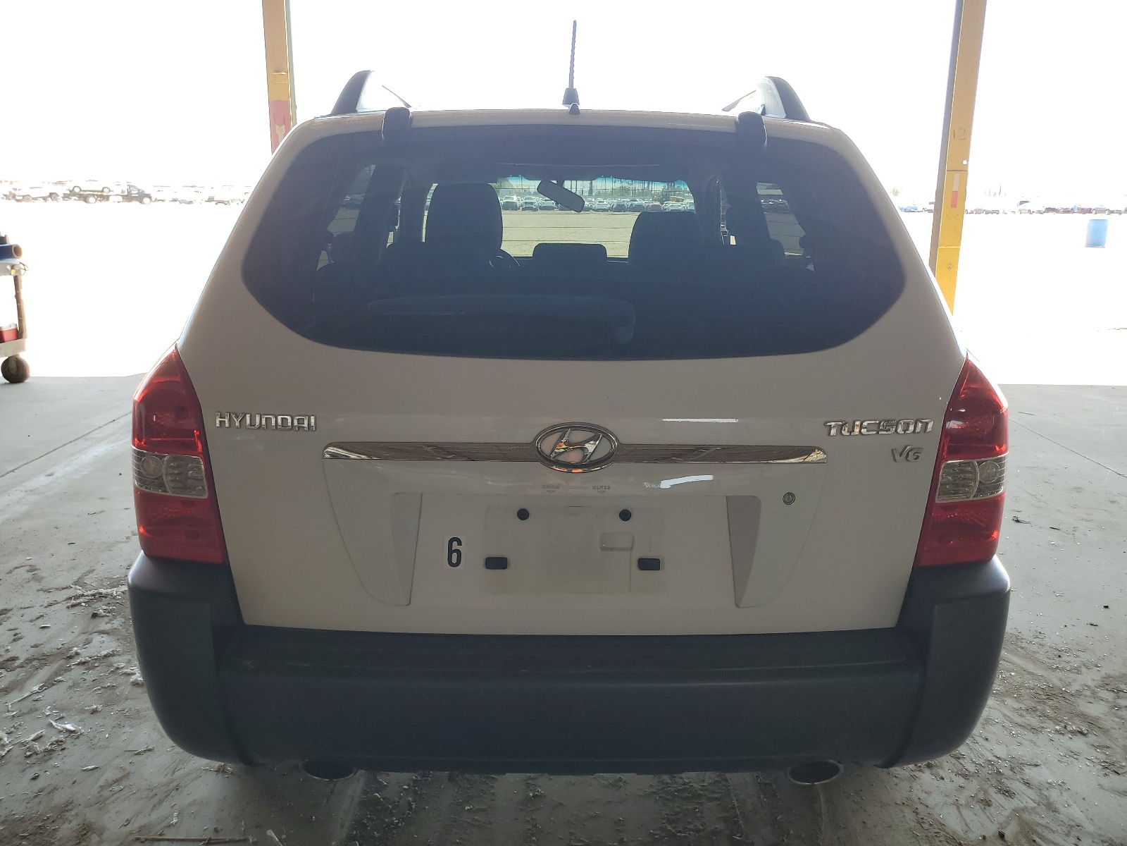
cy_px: 423
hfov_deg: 67.3
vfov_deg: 53.1
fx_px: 846
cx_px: 564
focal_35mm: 26
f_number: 1.5
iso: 50
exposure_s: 1/222
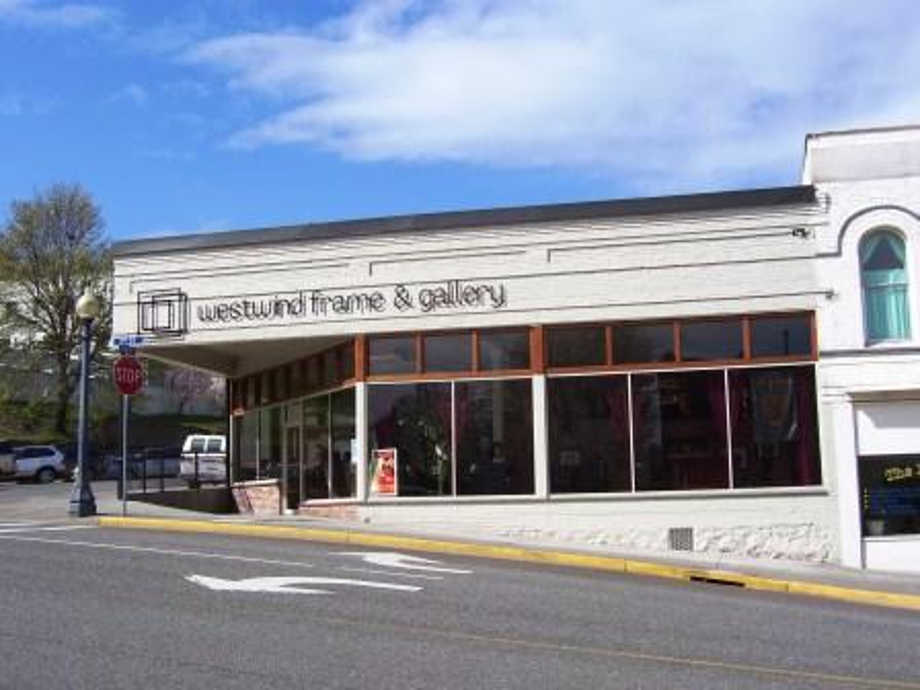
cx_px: 460
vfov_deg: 34.3
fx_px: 1116
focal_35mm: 42
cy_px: 345
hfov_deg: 44.8
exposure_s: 1/500
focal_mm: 7
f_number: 5.6
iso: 80
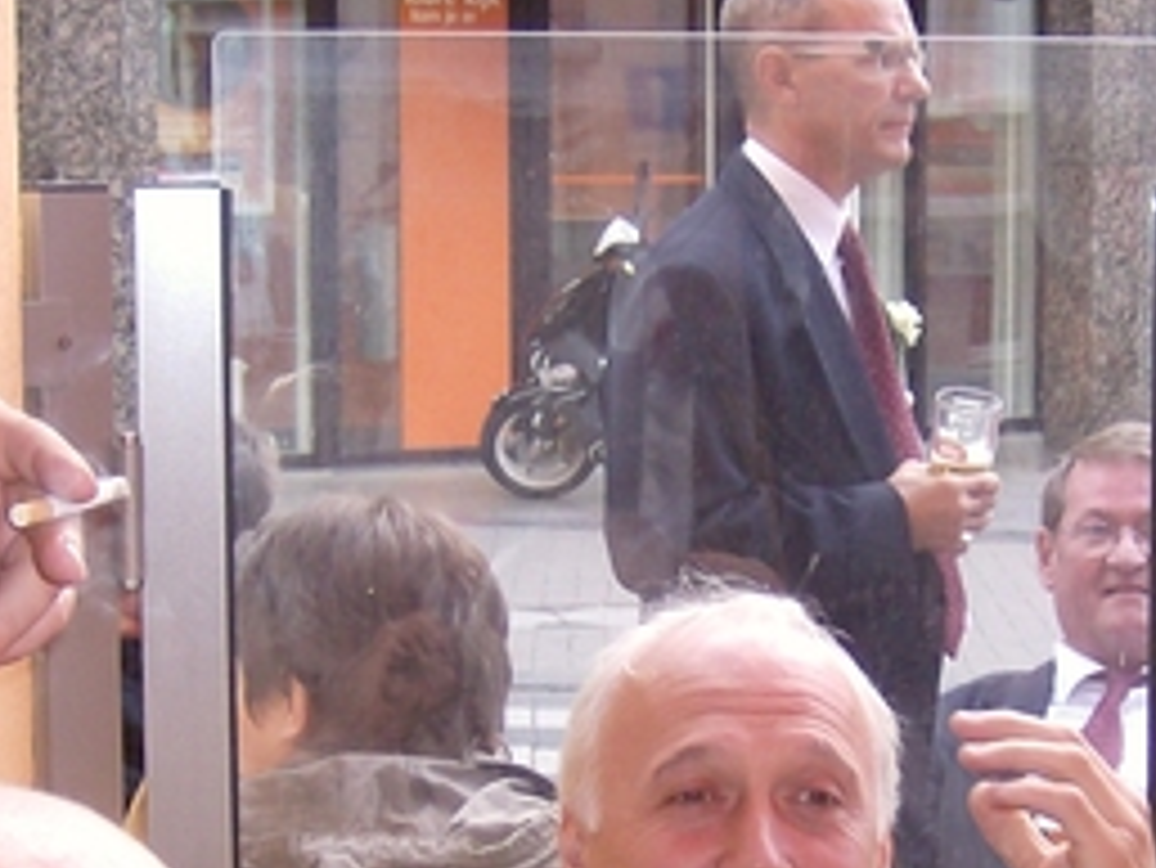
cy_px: 650
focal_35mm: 107
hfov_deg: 18.3
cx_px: 814
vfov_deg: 13.8
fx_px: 3575
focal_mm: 7.7
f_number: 3.1
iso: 200
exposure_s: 1/74.8
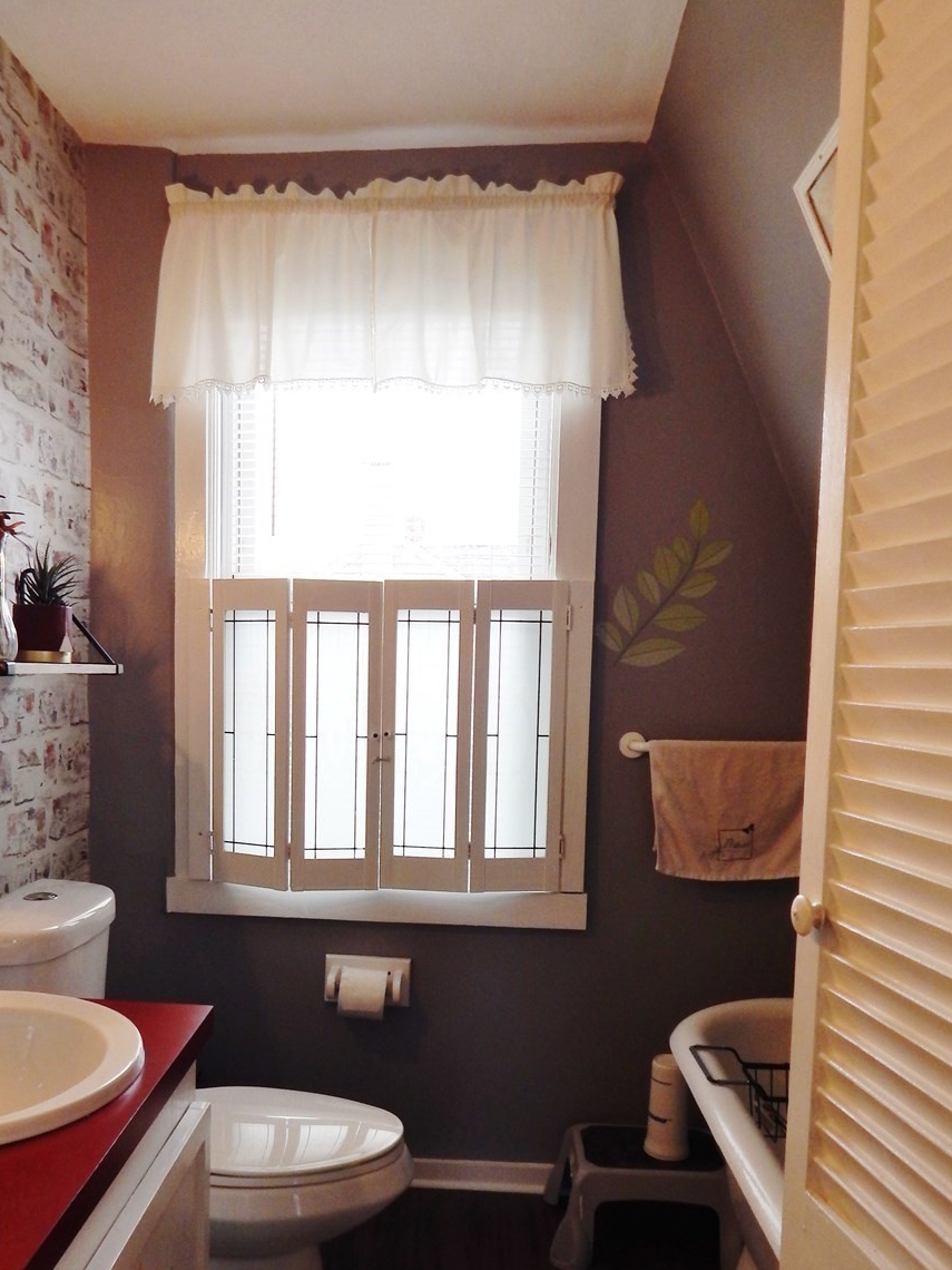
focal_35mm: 31
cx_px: 369
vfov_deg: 57.9
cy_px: 759
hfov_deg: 45.1
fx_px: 1137
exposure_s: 1/30
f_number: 3
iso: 125
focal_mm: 4
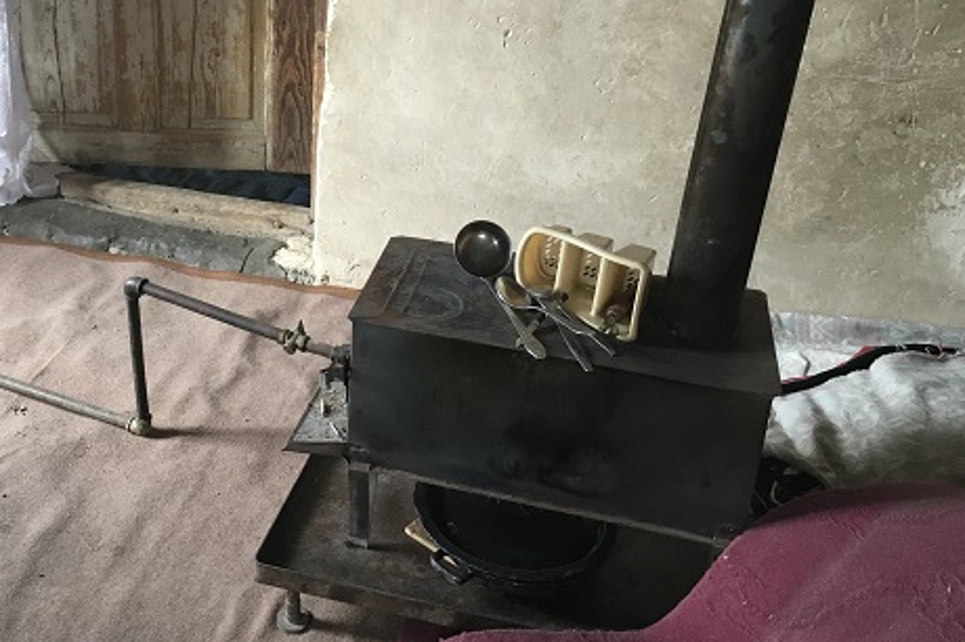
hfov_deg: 45.5
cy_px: 170
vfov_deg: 31.4
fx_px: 1125
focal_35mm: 42
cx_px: 300
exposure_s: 1/33
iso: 125
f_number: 2.2
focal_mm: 4.15
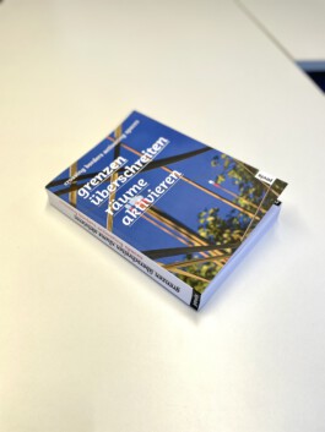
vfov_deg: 67.3
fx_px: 325
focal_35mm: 26
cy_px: 216
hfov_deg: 53.1
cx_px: 162
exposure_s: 1/237
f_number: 1.6
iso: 32
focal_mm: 4.2
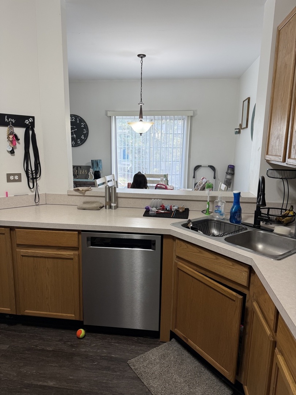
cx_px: 148
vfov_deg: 71.6
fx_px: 274
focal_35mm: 24
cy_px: 198
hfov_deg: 56.8
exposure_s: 1/60
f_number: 1.78
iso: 100
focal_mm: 6.76
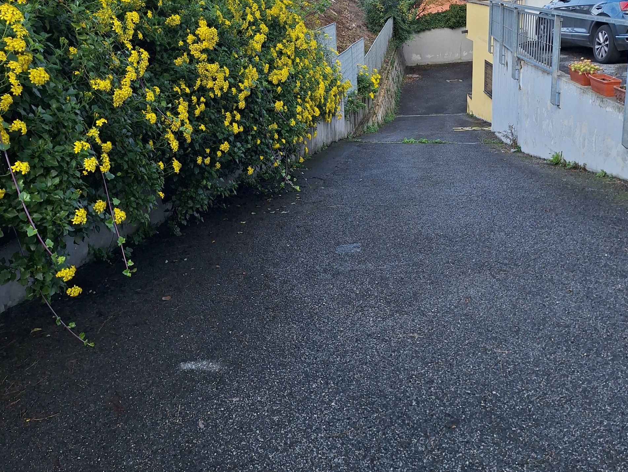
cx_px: 317
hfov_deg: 58.3
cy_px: 136
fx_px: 563
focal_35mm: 31
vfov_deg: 44.4
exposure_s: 1/831
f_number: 1.8
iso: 40
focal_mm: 5.54
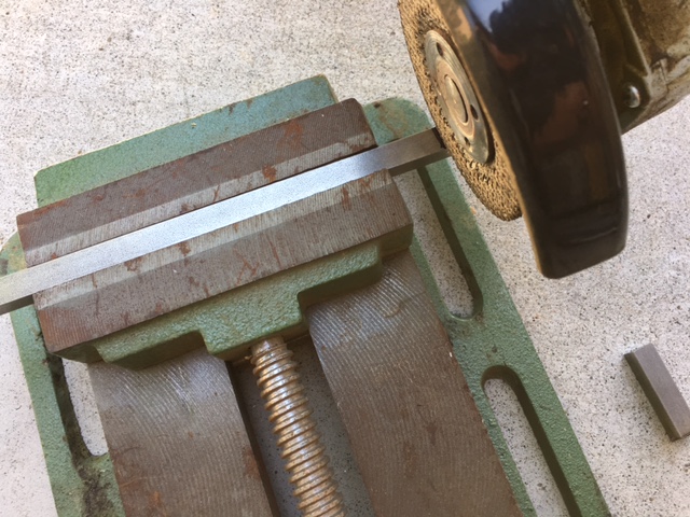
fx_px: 578
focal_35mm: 29
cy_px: 258
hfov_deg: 61.7
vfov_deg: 48.2
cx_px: 345
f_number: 2.2
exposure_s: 1/120
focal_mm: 4.15
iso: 40
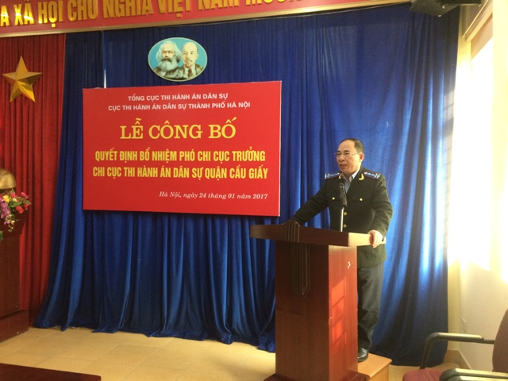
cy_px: 190
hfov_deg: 61.7
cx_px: 254
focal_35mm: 29
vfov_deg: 48.2
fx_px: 426
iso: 200
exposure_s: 1/33
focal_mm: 4.15
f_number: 2.2
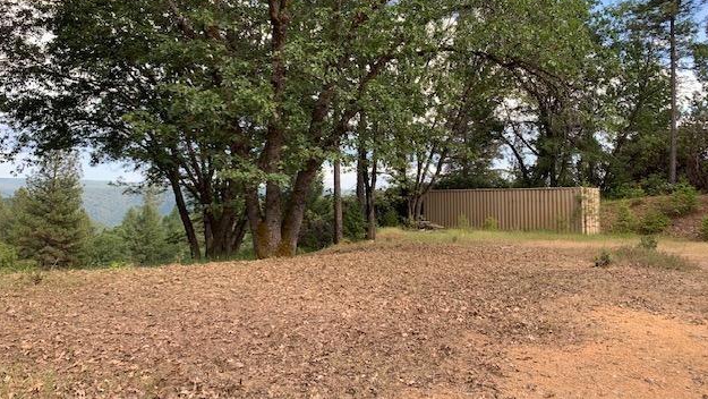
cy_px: 165
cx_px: 358
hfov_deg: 66.0
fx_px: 545
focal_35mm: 29
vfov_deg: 40.1
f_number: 1.8
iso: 25
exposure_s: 1/282
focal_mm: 4.25
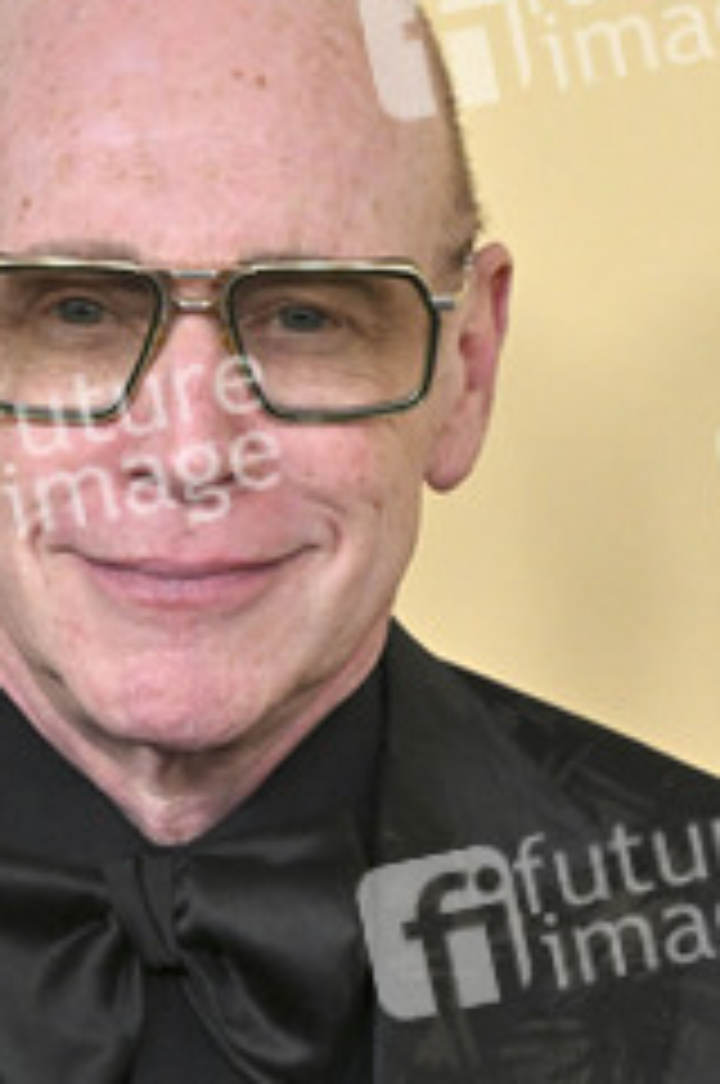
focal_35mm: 236
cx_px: 180
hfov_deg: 5.8
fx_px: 7100
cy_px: 688
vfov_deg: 8.7
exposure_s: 1/320
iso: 2000
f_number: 6.3
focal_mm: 95
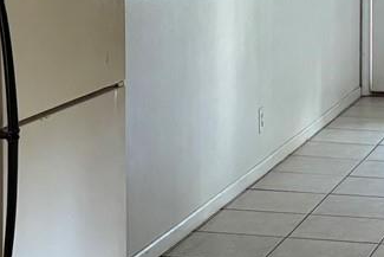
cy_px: 32
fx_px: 1419
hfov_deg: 15.3
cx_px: 321
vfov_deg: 10.3
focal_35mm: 133
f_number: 1.6
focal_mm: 5.96
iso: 250
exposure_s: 1/60
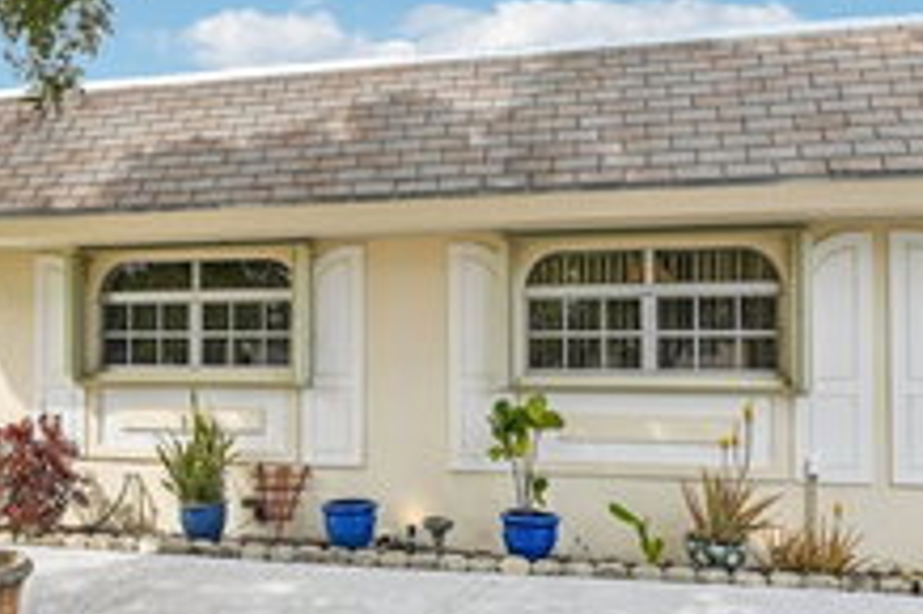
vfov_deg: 39.9
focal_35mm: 33
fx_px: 845
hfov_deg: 57.2
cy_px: 341
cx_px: 423
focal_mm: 15
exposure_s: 1/250
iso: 100
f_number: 8
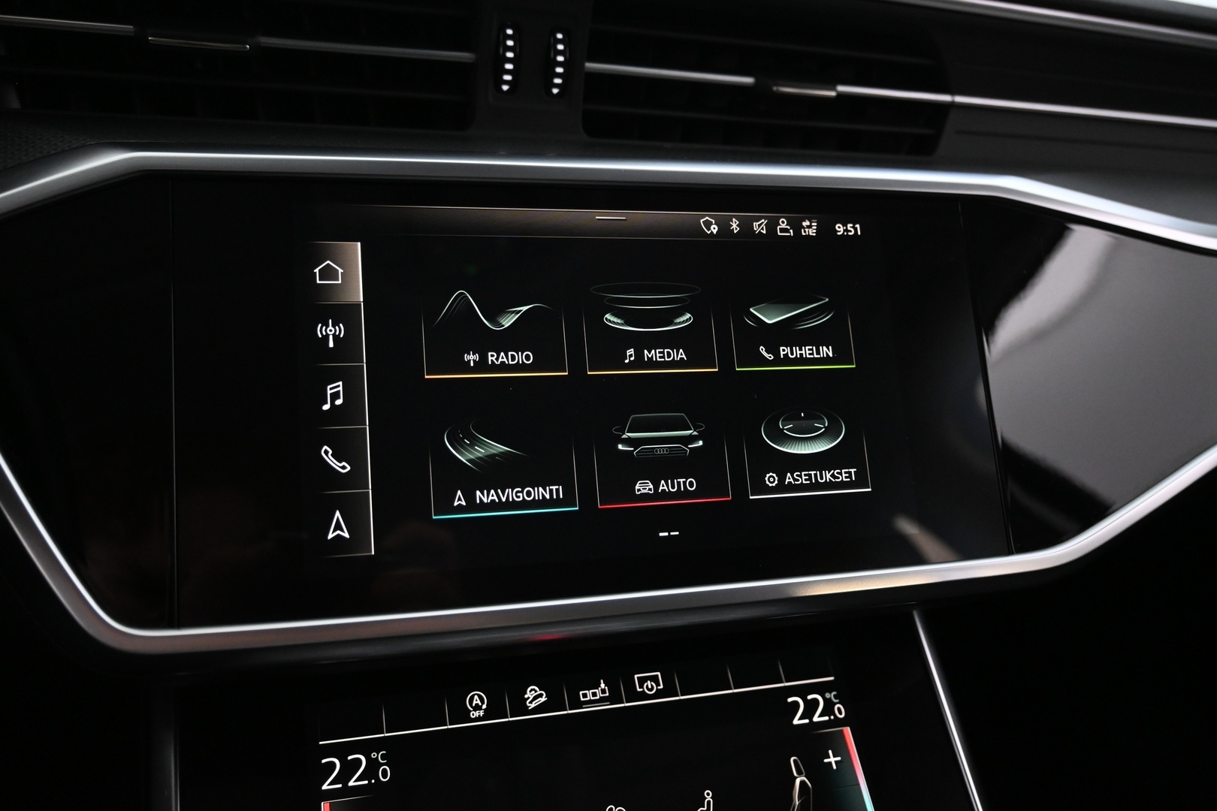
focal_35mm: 30
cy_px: 406
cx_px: 608
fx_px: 1014
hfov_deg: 61.9
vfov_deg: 43.6
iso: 2500
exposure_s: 1/30
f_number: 3.8
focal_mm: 20
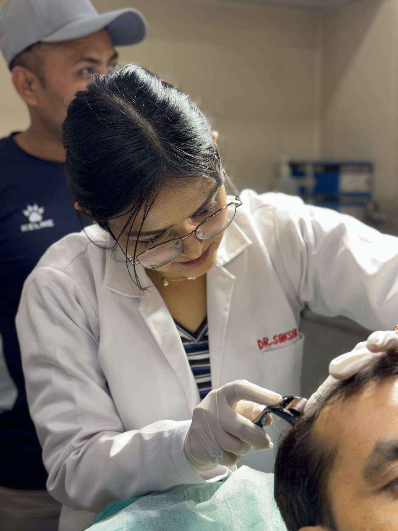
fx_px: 736
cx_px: 199
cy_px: 266
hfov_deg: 30.3
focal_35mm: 48
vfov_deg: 39.7
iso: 64
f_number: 1.78
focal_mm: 6.76
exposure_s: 1/98
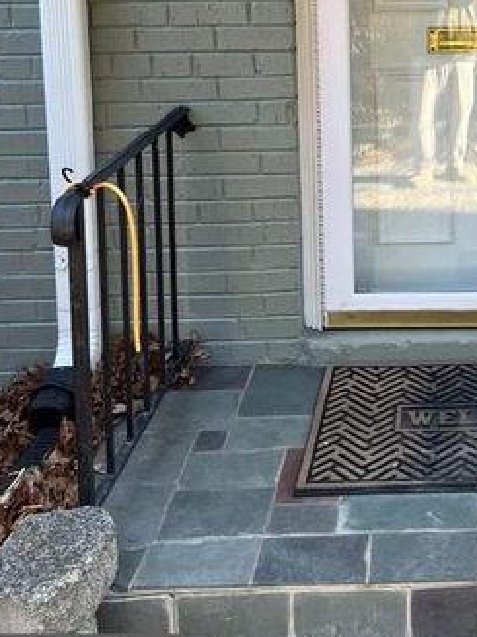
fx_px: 974
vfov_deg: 34.0
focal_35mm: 53
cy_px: 54
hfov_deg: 26.3
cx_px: 461
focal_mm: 5.1
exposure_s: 1/189
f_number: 1.6
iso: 40
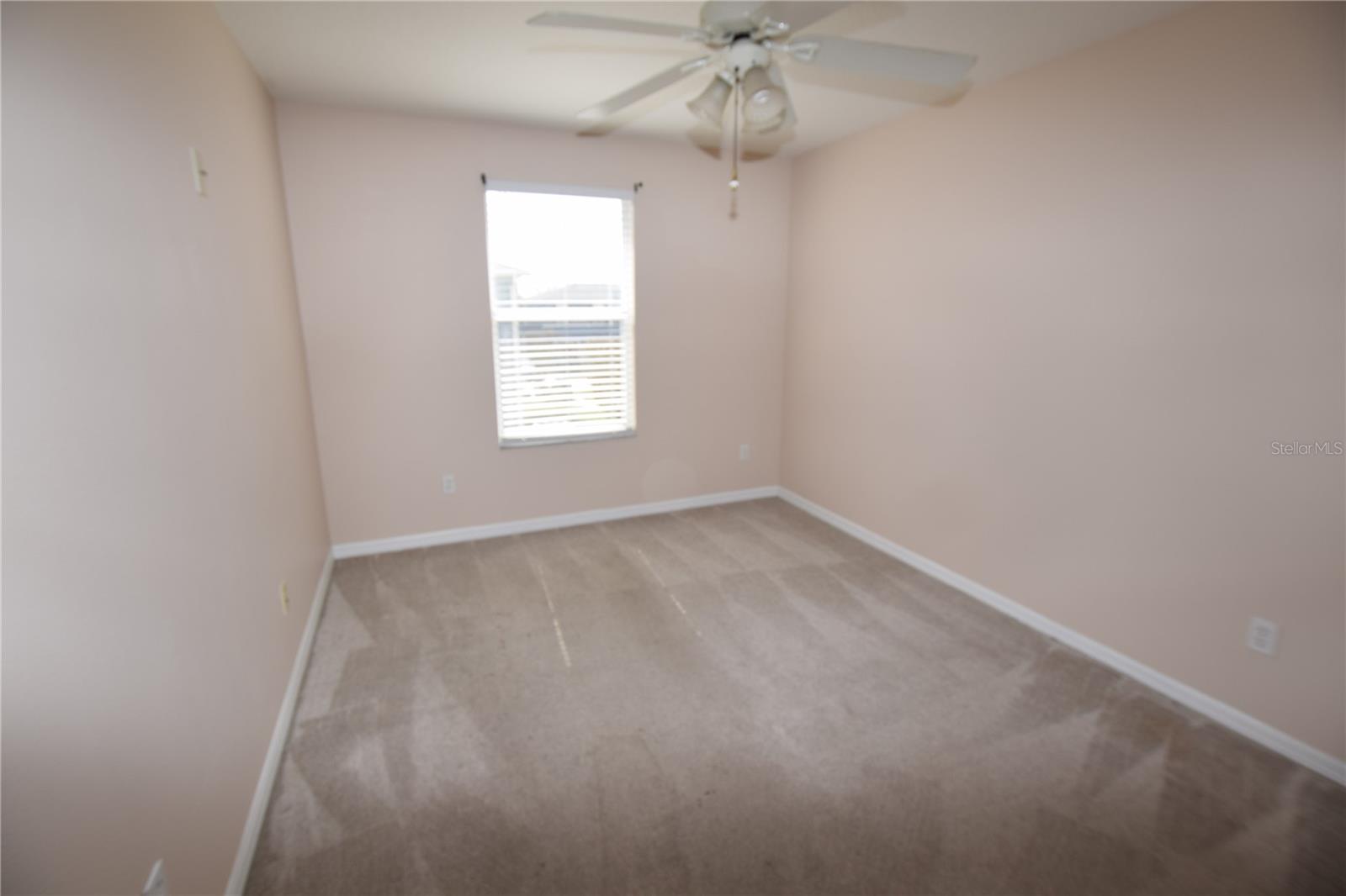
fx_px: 561
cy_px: 448
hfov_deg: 100.4
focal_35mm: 15
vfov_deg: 77.3
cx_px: 673
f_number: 5.6
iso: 125
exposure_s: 1/125
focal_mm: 10
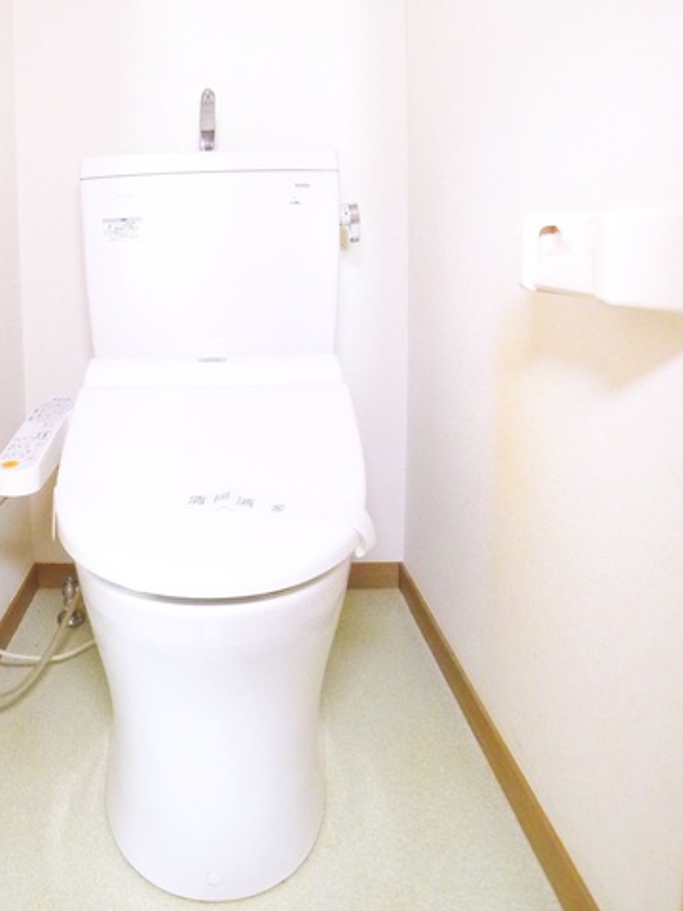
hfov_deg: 39.9
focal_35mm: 35
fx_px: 921
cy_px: 309
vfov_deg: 51.7
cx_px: 196
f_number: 2.8
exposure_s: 1/160
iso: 800
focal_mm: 5.1
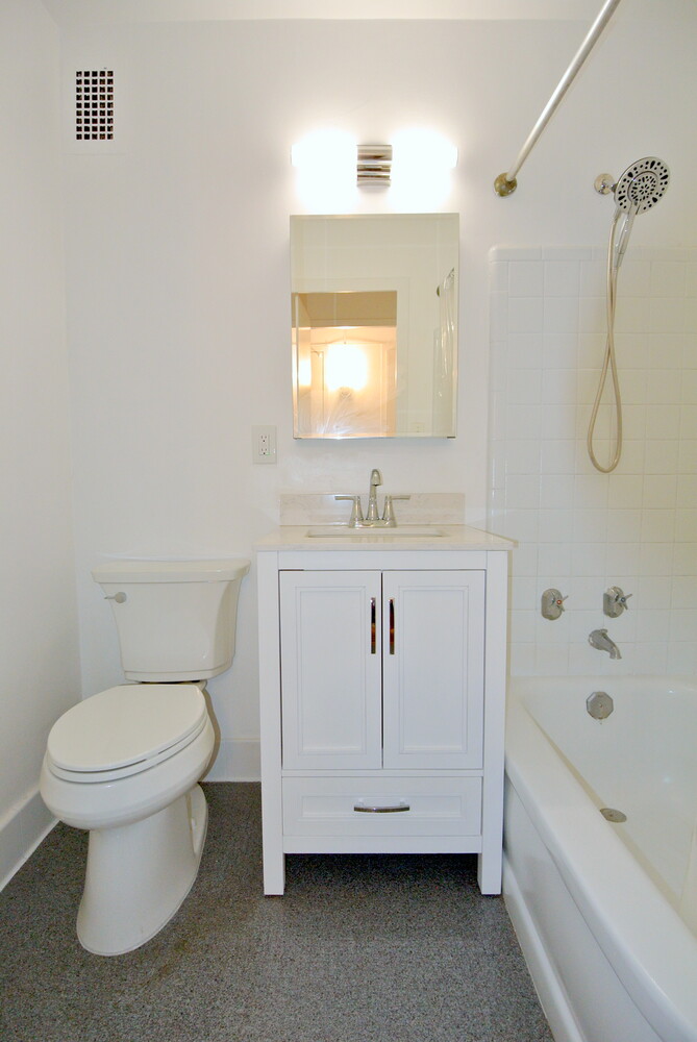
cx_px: 348
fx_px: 521
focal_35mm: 18
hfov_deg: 67.5
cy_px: 521
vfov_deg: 89.9
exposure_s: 1/60
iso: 280
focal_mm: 6.7
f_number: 3.5
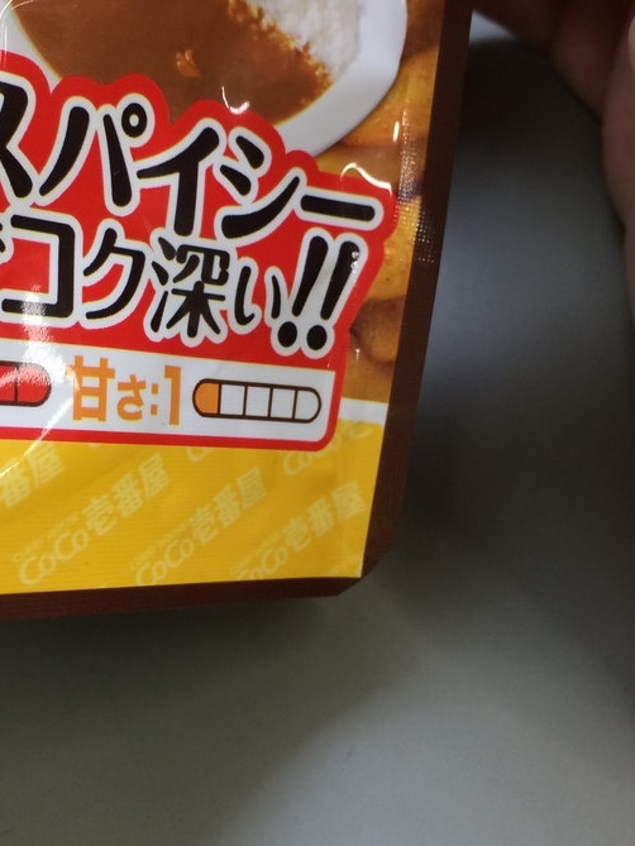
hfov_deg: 27.7
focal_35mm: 52
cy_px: 325
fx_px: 1271
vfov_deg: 36.6
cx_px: 167
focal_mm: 4.15
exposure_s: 1/30
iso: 64
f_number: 2.2
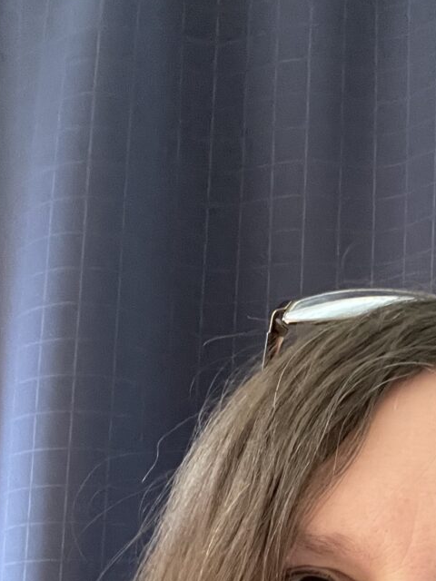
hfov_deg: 22.3
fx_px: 1075
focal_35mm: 64
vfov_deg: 28.6
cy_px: 566
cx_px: 399
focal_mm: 2.71
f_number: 2.2
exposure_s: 1/19
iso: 800
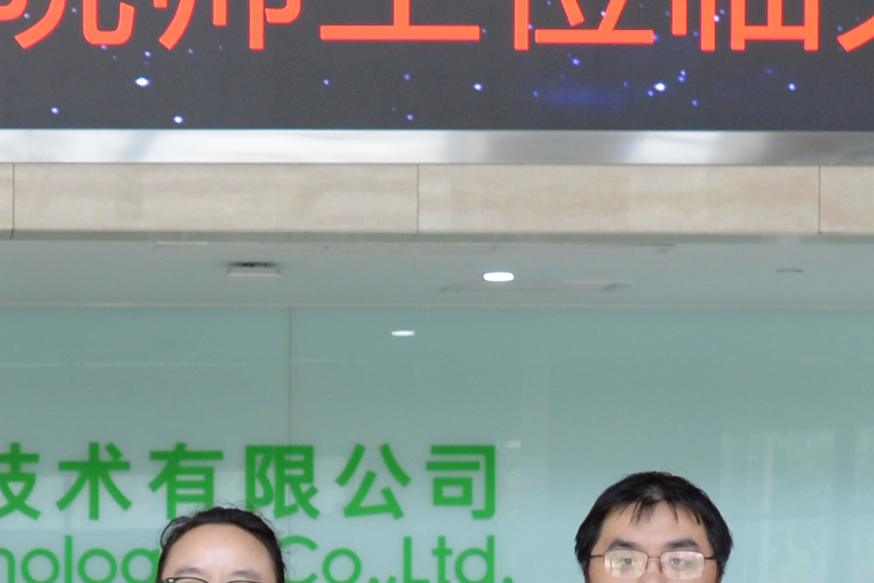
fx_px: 3254
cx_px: -209
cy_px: 866
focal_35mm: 134
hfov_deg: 14.7
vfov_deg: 9.9
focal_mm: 30
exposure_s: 1/100
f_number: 5.6
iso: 400
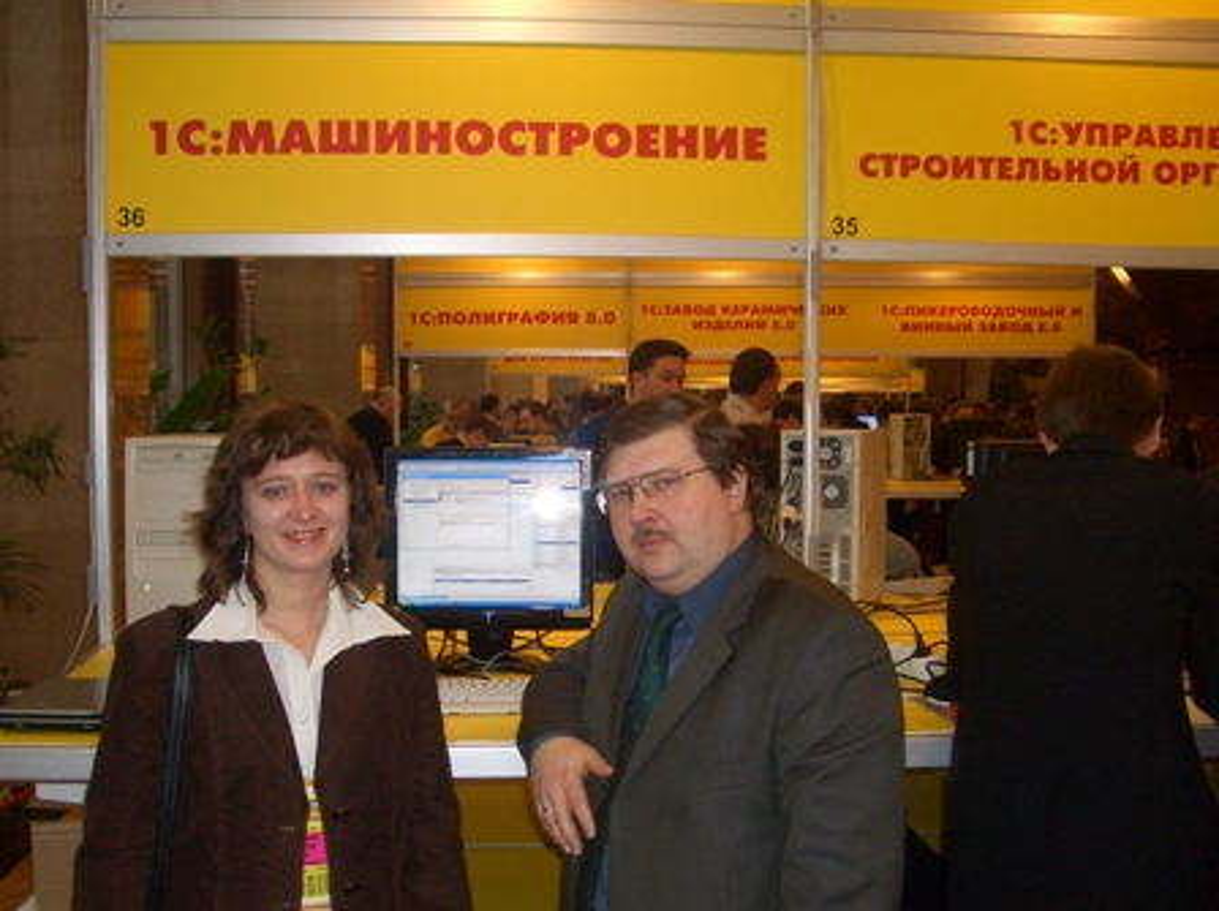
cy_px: 456
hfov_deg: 52.7
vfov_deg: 40.6
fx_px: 1231
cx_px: 610
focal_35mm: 35
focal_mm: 5.8
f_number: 2.6
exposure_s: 1/60
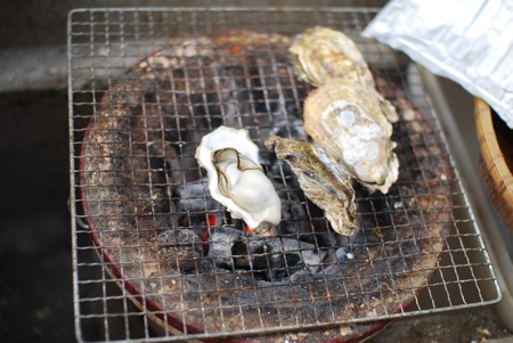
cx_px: 256
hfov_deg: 43.6
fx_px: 642
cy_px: 172
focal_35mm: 45
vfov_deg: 29.9
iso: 100
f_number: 1.6
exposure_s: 1/160
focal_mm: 30
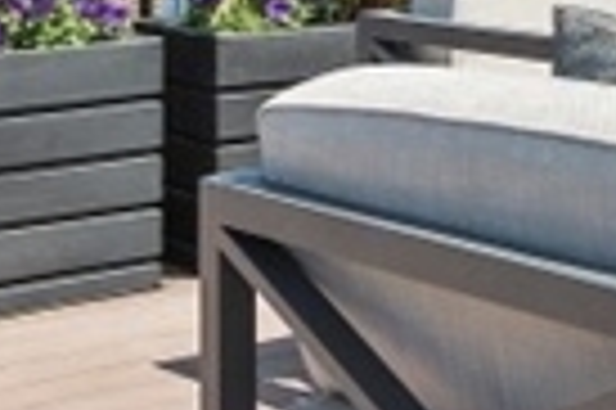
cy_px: -295
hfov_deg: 15.4
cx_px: 1151
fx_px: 1914
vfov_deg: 11.4
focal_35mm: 112
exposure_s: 1/500
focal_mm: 10
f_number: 5
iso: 100
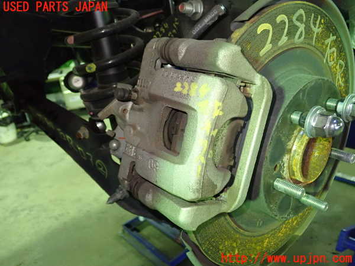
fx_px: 308
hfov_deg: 60.0
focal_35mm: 30
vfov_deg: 46.8
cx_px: 178
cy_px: 133
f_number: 2.3
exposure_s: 1/30
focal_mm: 5.5
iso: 800
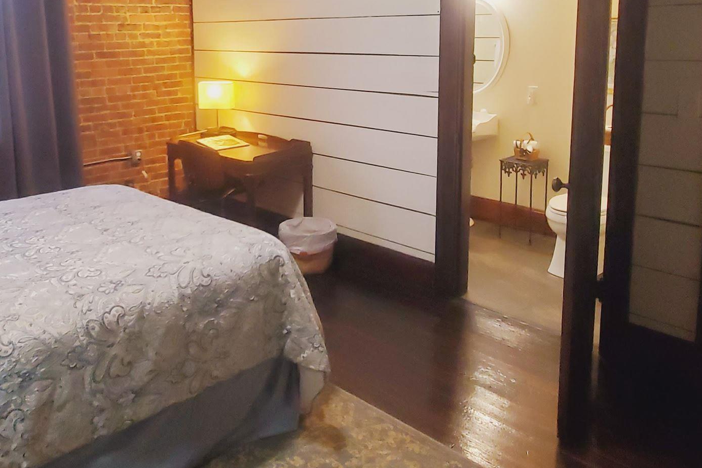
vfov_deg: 42.5
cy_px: 127
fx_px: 585
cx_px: 300
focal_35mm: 30
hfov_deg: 61.7
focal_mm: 1.8
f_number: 2.2
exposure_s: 1/30
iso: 500
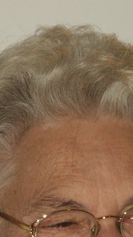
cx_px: 44
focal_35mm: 418
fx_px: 2621
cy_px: 248
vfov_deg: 5.2
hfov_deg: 2.9
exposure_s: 1/90
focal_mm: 23.5
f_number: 3.6
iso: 200
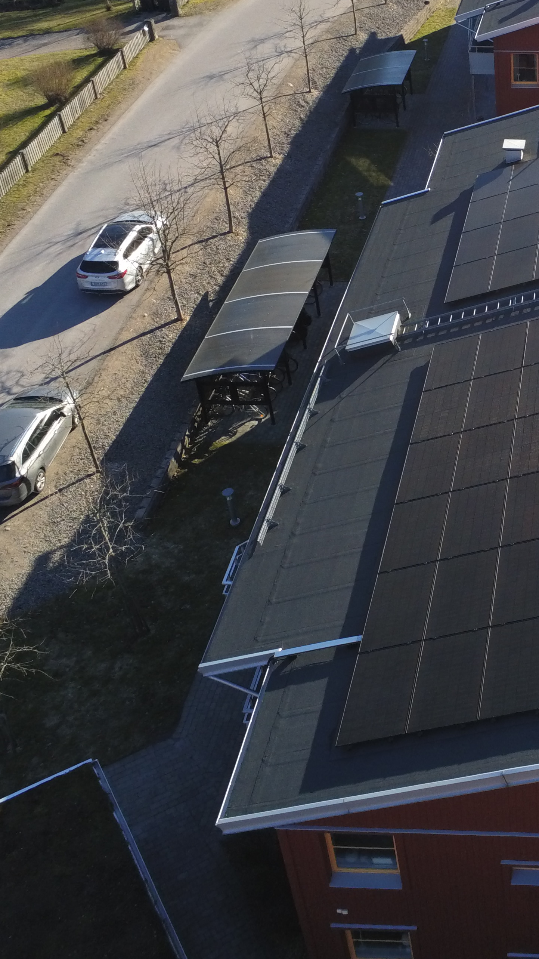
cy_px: 337
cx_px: 586
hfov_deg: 24.8
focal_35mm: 45
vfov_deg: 44.9
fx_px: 1144
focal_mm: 4
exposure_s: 1/961
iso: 136
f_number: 2.4
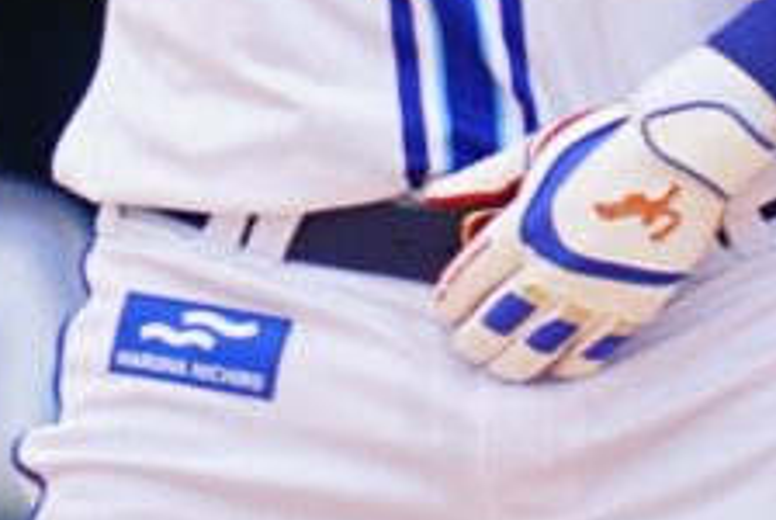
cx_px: 419
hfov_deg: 0.7
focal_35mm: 3075
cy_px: -218
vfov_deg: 0.4
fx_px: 66369
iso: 200
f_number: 6.3
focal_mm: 383.9
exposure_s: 1/500
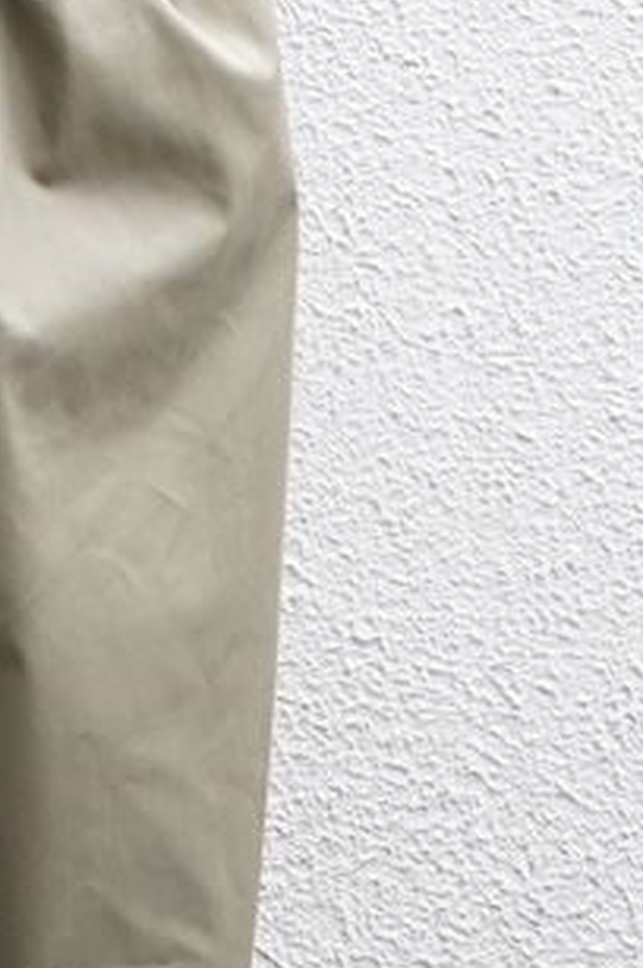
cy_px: -501
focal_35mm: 147
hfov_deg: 9.1
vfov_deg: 13.2
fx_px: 3947
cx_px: -340
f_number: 5.6
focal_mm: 30
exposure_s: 1/200
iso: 800
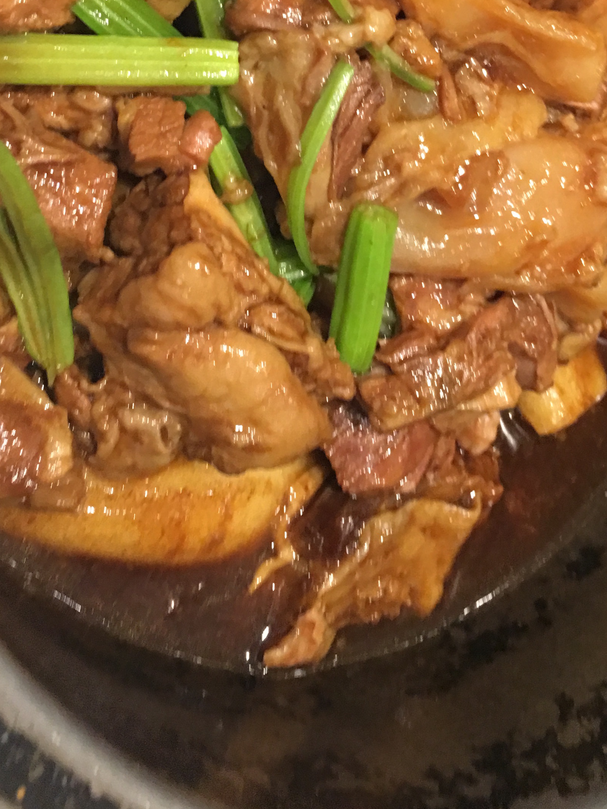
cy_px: 123
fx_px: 1286
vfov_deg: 33.6
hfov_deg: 26.6
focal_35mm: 55
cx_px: 318
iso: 80
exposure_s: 1/10
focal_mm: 4.15
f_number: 2.2
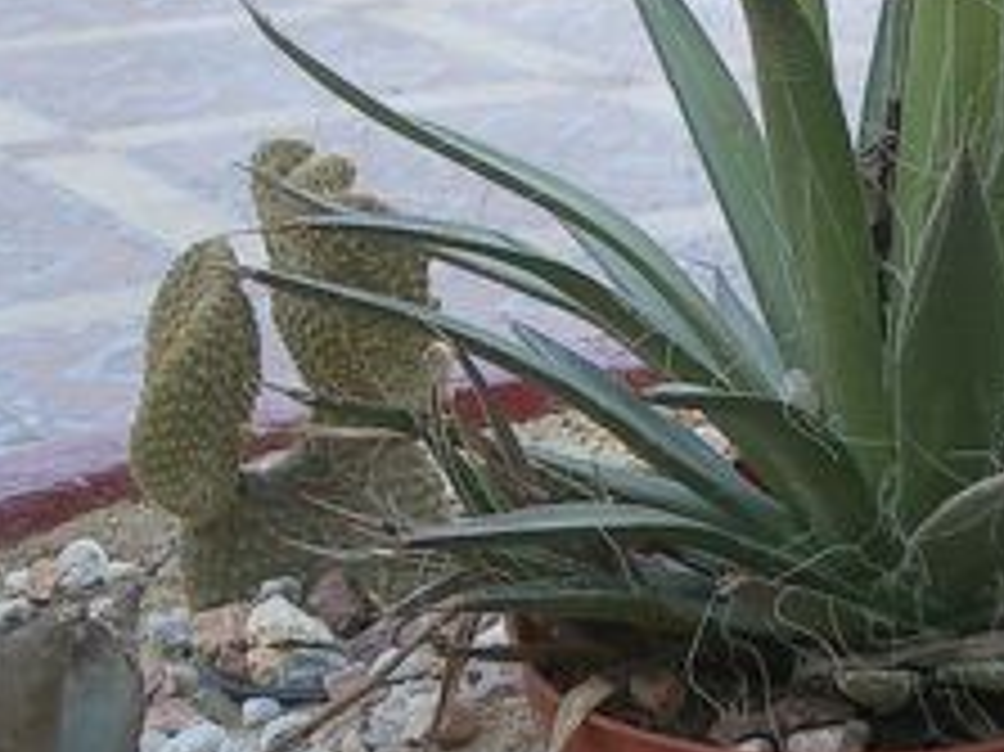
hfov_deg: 19.0
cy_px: 673
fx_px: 2957
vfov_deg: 14.4
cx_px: 869
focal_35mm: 102
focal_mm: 5.8
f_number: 4.3
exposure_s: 1/100
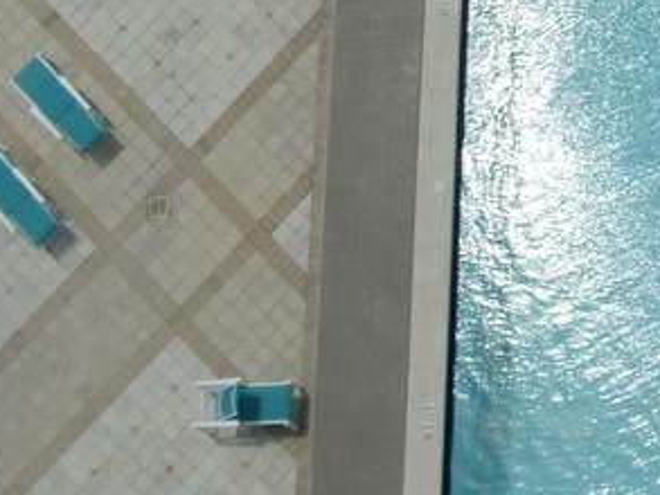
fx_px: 3128
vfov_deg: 9.0
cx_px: 705
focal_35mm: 164
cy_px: 34
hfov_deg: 11.9
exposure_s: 1/320
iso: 64
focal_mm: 8.4
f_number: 9.3
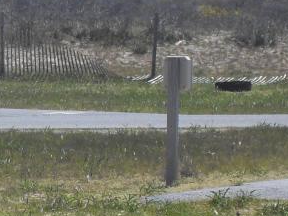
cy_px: 308
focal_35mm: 377
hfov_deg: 5.2
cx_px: -4
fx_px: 3137
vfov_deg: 3.9
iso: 80
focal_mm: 18.1
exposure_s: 1/500
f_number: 5.2
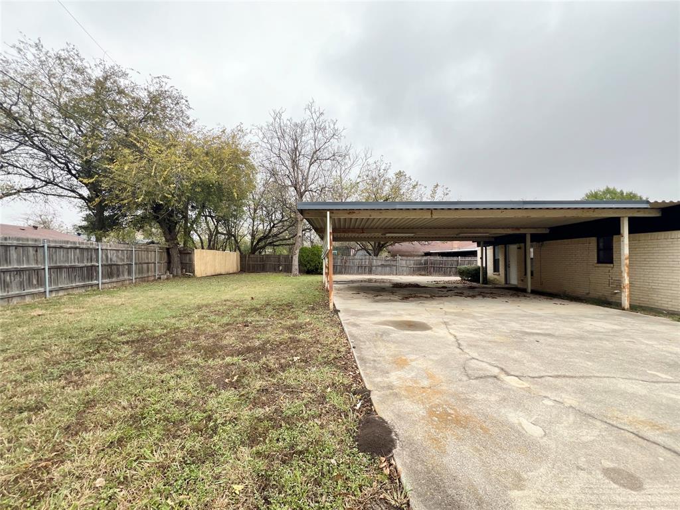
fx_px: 255
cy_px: 255
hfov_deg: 106.2
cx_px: 340
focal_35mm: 13
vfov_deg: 89.9
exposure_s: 1/288
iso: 32
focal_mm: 1.57
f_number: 1.8
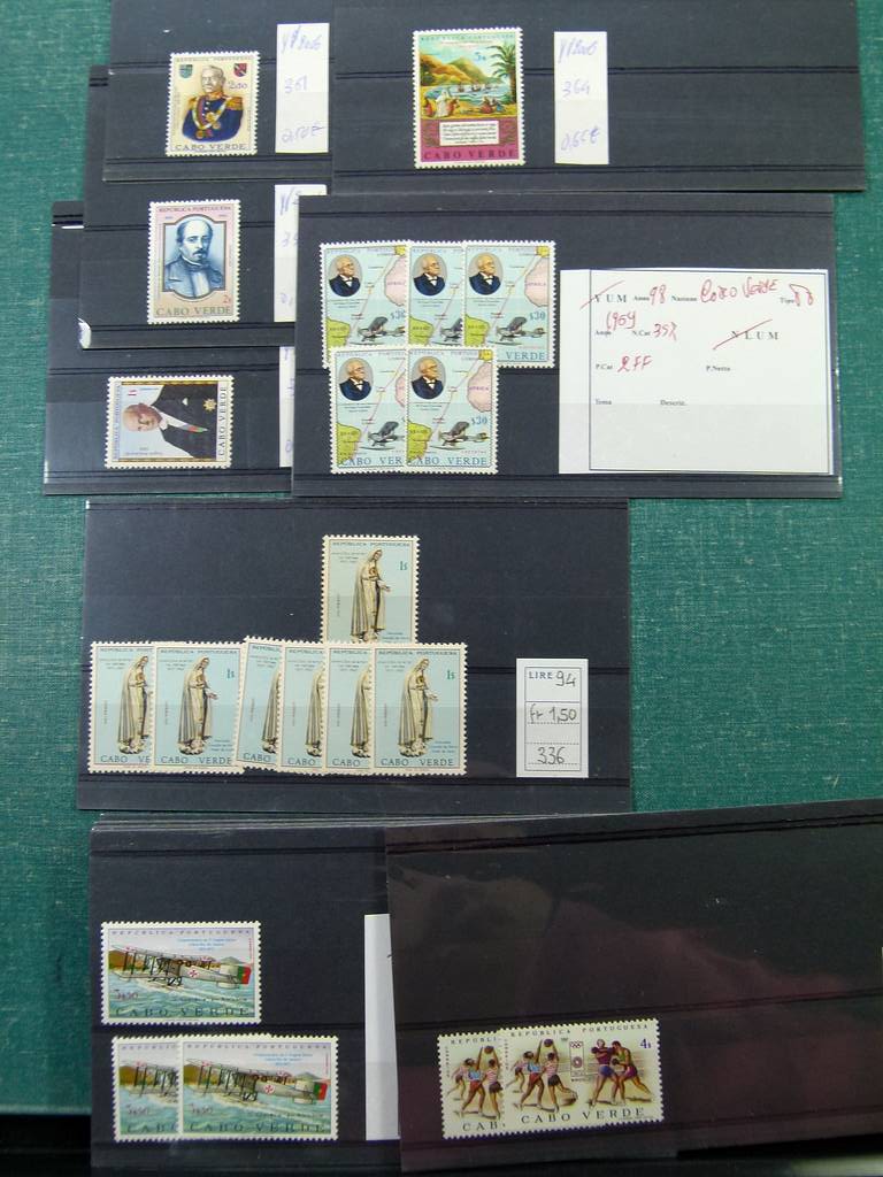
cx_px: 442
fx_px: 1258
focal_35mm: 37
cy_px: 588
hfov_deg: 38.7
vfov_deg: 50.1
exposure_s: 1/80
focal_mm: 6.7
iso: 100
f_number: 3.1
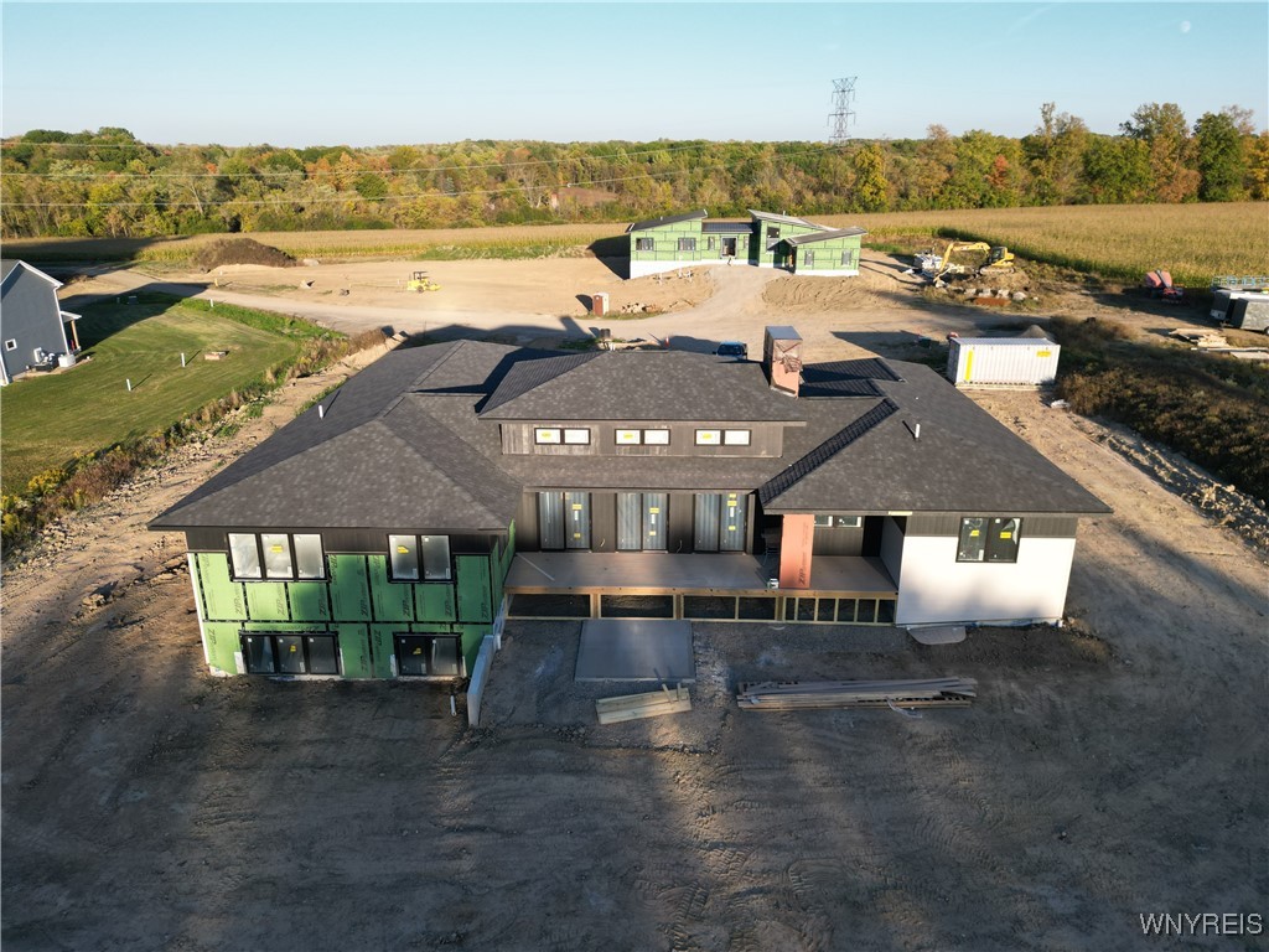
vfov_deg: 56.8
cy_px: 476
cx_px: 634
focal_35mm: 24
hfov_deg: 71.6
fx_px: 880
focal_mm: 6.72
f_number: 1.7
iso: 140
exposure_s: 1/1500
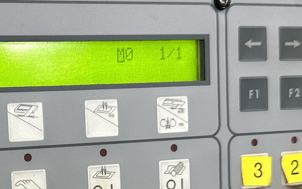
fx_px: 683
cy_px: 215
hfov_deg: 24.1
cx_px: 16
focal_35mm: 83
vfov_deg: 15.3
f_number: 1.78
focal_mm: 6.86
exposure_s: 1/50
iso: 400
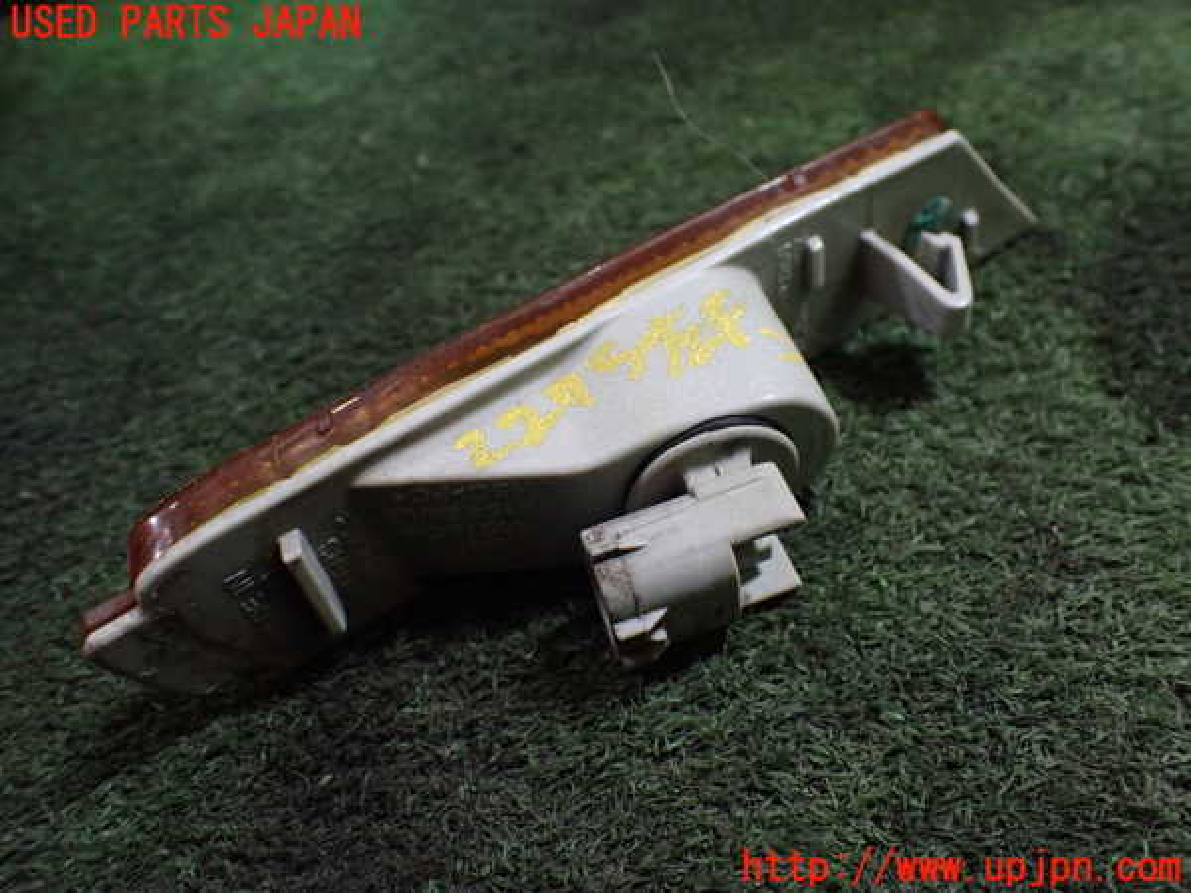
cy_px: 446
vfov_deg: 46.8
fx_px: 1032
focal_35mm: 30
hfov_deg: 60.0
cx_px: 596
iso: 640
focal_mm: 5.4
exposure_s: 1/125
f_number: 2.3
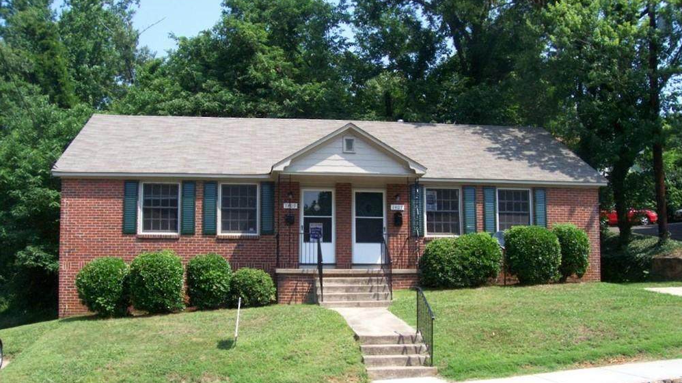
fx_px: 687
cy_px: 222
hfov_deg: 52.8
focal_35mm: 38
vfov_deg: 31.1
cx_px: 338
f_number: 5.1
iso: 80
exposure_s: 1/243
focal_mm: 5.6
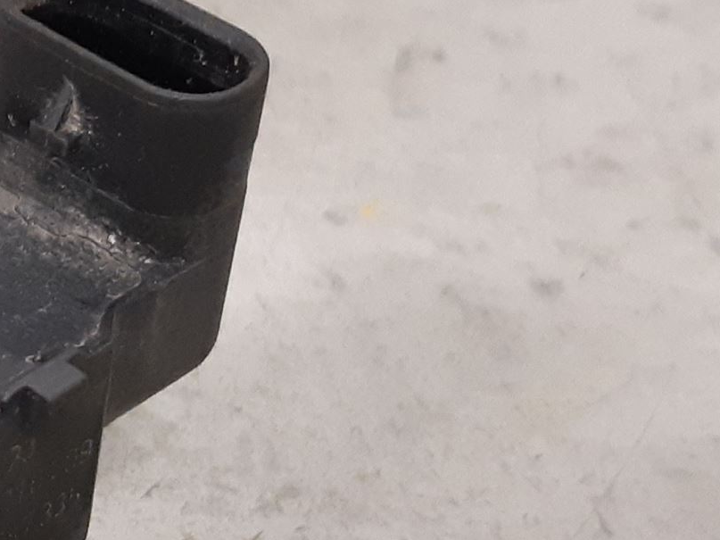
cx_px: -145
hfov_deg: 26.2
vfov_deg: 22.0
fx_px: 1373
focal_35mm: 66
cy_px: 428
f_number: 1.7
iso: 320
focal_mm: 3.93
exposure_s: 1/50
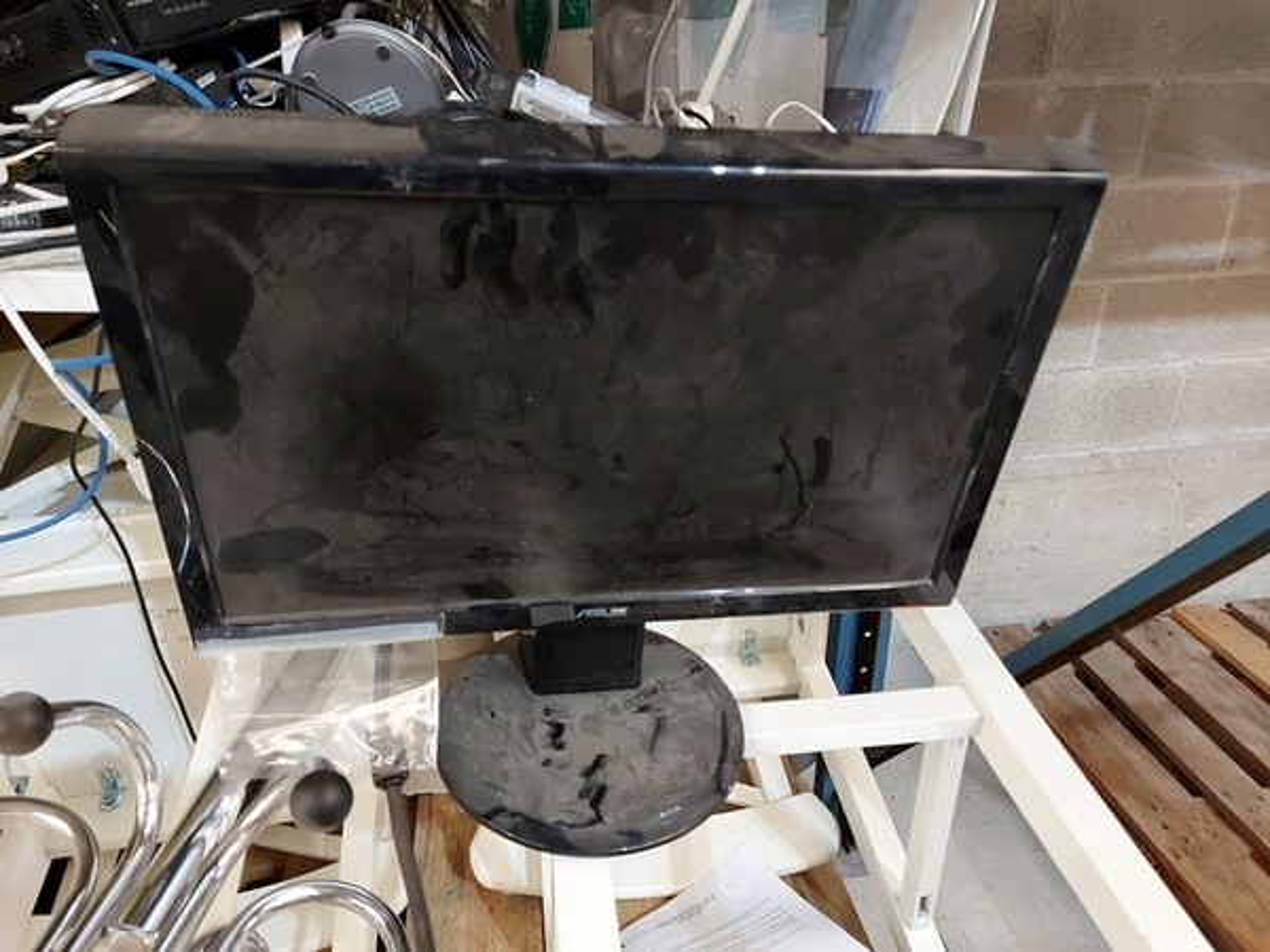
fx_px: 881
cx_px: 635
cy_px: 476
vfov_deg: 56.8
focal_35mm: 24
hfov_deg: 71.6
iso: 400
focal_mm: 5.23
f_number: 1.8
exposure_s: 1/25
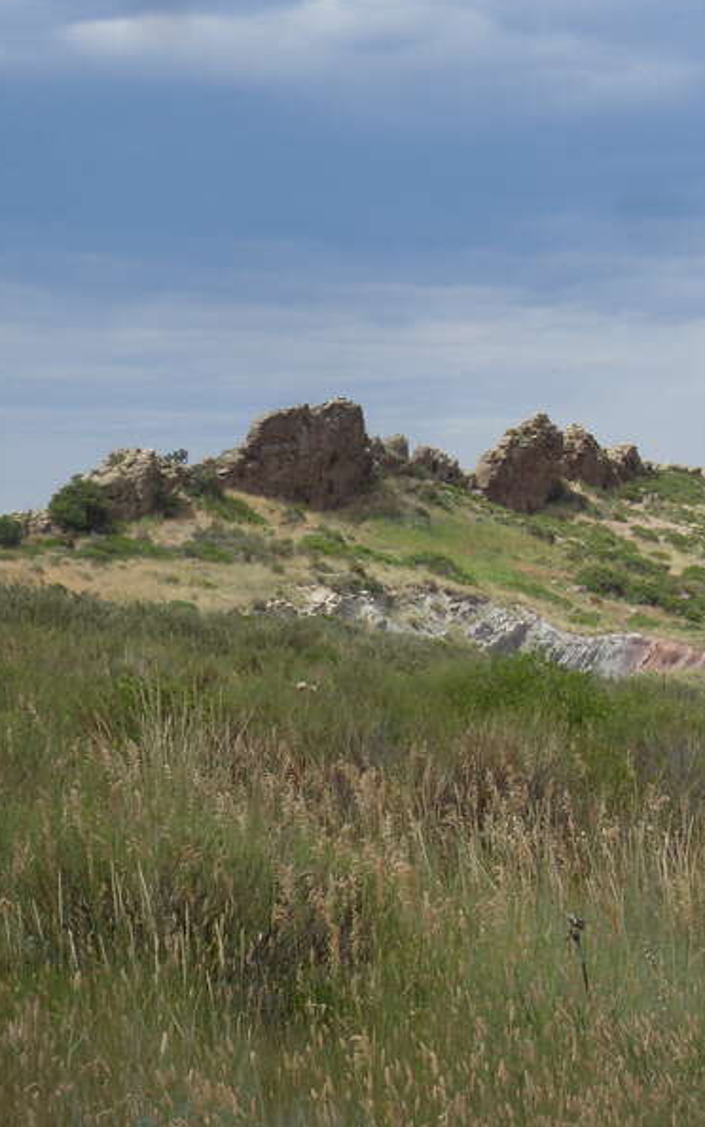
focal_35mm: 151
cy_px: 563
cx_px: 597
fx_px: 4641
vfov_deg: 13.9
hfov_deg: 8.7
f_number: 5.2
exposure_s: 1/500
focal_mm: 18.1
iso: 80
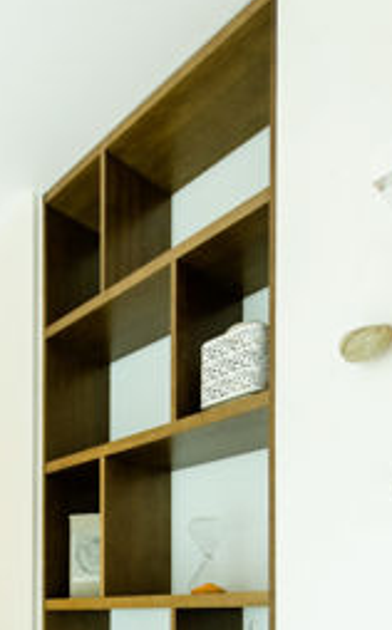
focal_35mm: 32
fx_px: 549
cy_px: 605
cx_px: 52
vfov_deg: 50.4
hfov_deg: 37.2
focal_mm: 10
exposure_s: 1/30
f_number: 4
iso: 640
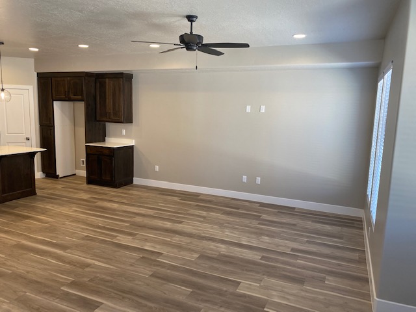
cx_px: 208
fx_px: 312
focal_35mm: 26
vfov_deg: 53.1
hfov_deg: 67.3
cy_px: 156
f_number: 1.8
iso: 125
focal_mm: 4.25
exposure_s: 1/120
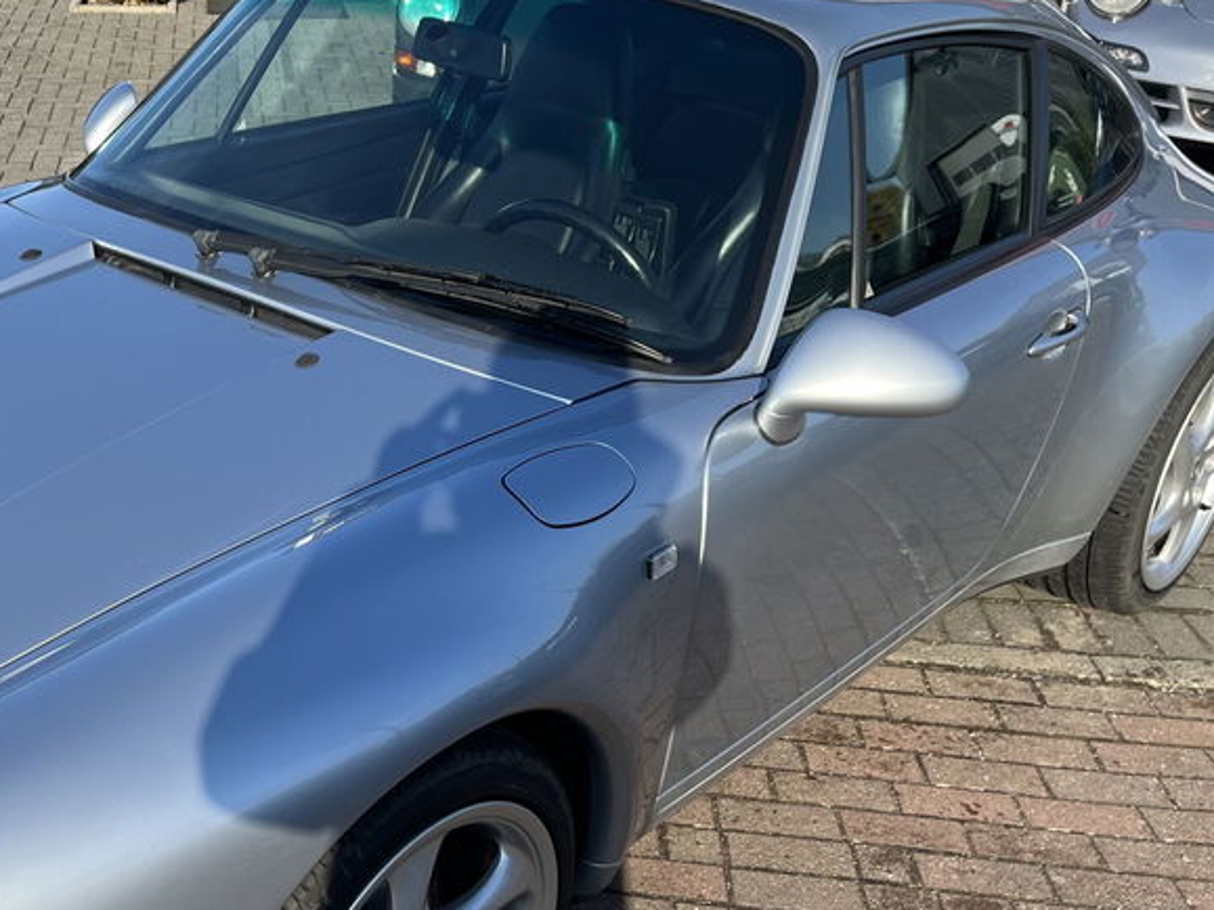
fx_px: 1613
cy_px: 564
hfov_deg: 39.6
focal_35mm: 46
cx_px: 243
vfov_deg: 31.4
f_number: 1.6
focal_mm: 5.1
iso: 50
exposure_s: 1/2062
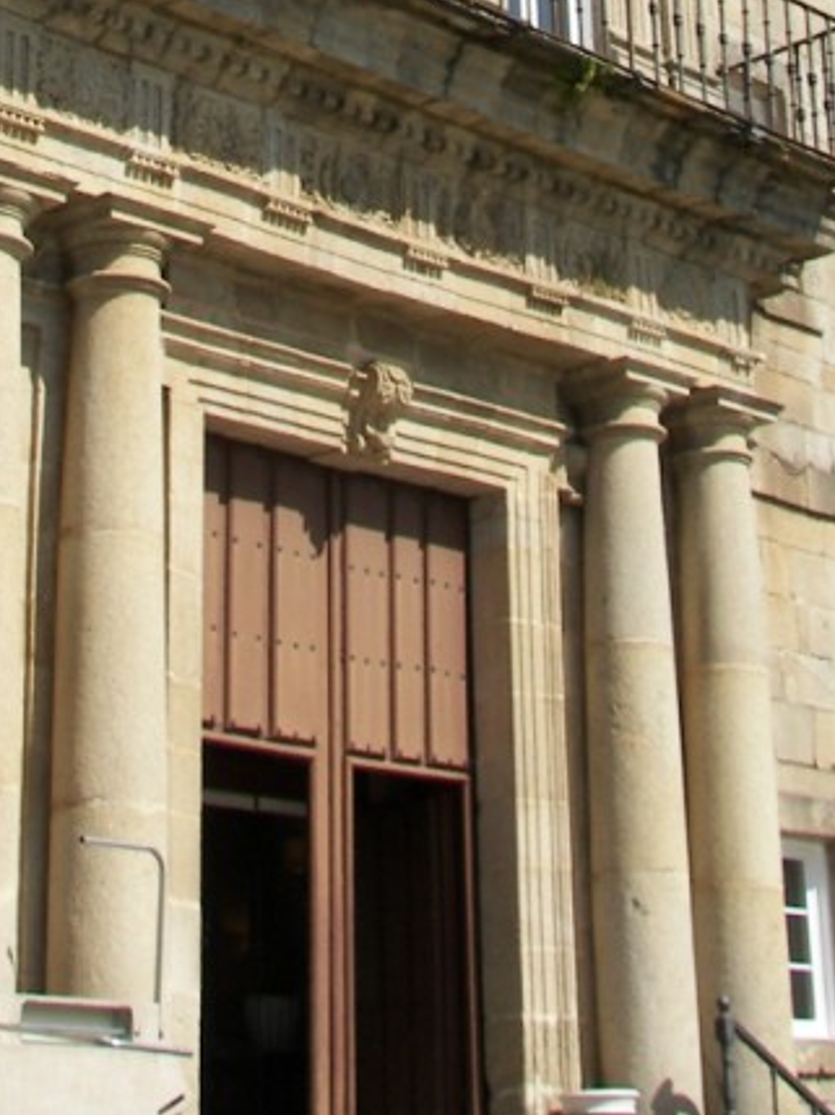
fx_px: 2770
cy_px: -200
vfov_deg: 21.3
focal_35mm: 86
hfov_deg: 17.1
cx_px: 278
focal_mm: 6
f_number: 4
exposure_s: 1/640
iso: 50
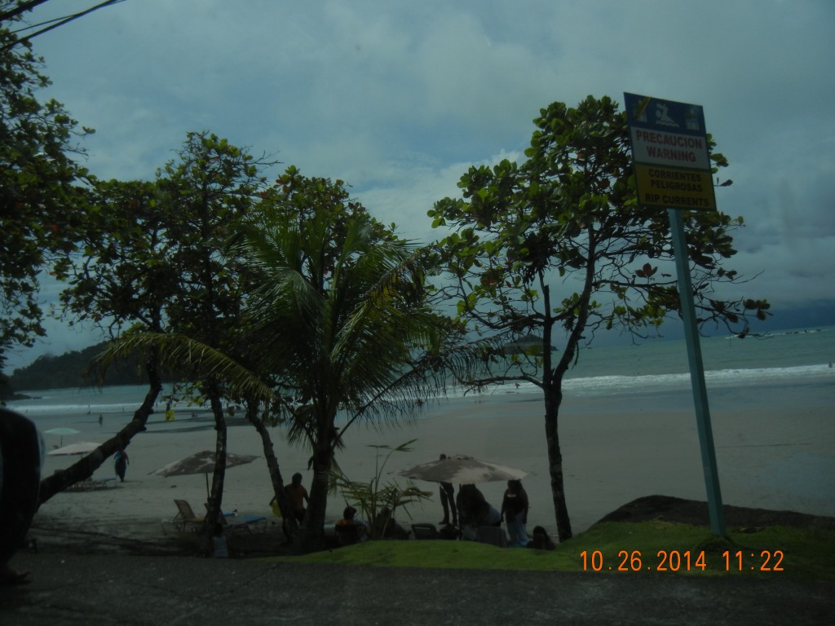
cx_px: 418
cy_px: 313
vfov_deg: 46.8
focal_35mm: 30
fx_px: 724
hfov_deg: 60.0
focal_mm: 5.4
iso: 160
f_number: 7
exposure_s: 1/2000
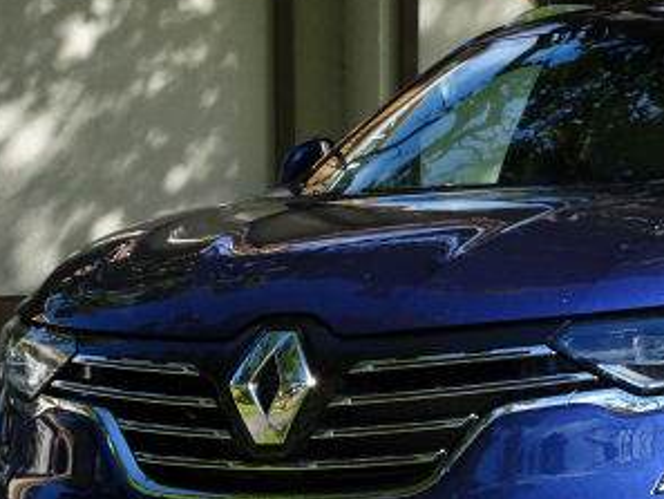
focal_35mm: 124
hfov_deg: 15.7
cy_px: 244
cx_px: 592
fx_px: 2380
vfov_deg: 12.0
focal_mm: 7.87
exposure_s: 1/200
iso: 80
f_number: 4.5
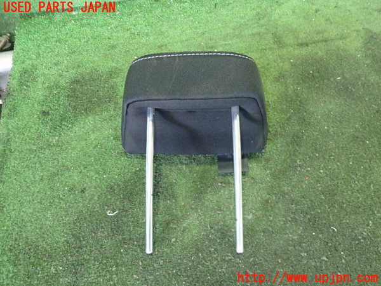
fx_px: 330
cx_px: 190
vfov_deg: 46.8
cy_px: 143
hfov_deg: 60.0
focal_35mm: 30
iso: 800
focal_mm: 5.4
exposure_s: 1/30
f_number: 2.3
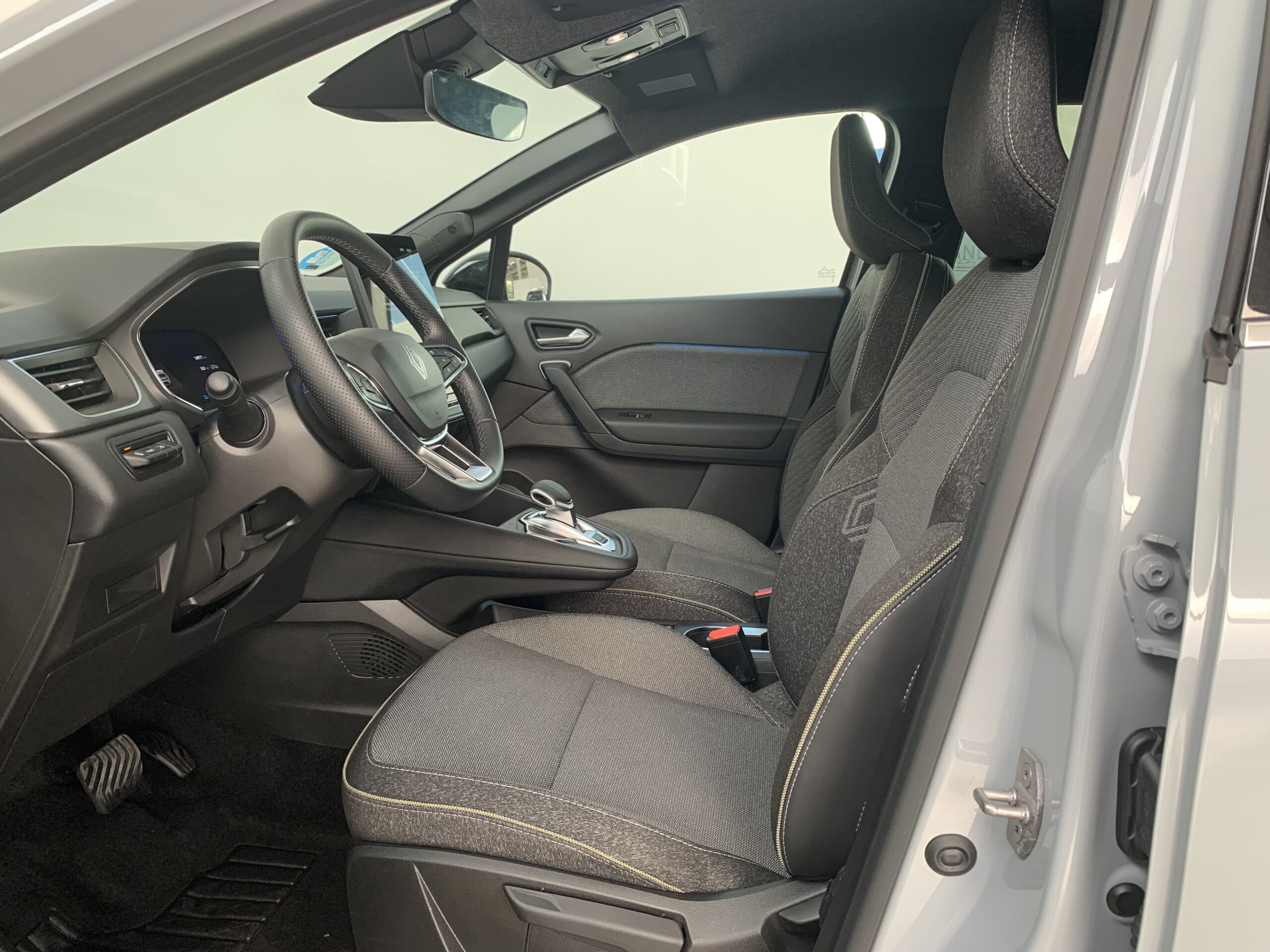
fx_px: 954
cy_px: 476
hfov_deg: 67.3
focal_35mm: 26
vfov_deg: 53.1
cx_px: 635
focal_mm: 4.25
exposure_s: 1/121
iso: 80
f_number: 1.8
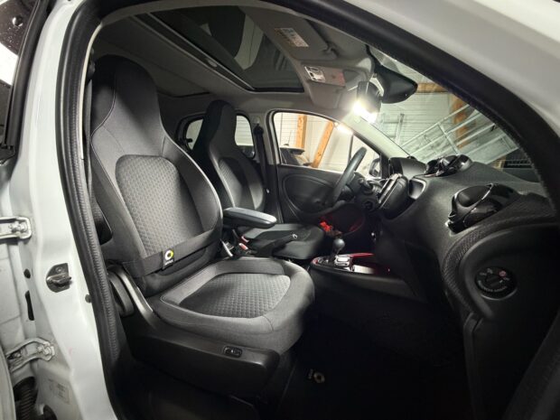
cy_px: 210
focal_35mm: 14
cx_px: 280
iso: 1000
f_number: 2.2
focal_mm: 2.22
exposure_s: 1/33
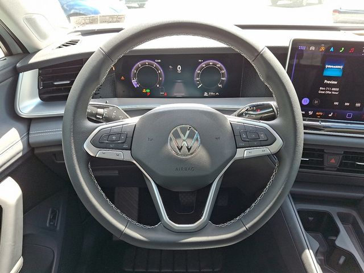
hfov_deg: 69.4
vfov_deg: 54.9
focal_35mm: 25
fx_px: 263
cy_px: 136
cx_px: 182
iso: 25
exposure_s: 1/120
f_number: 1.8
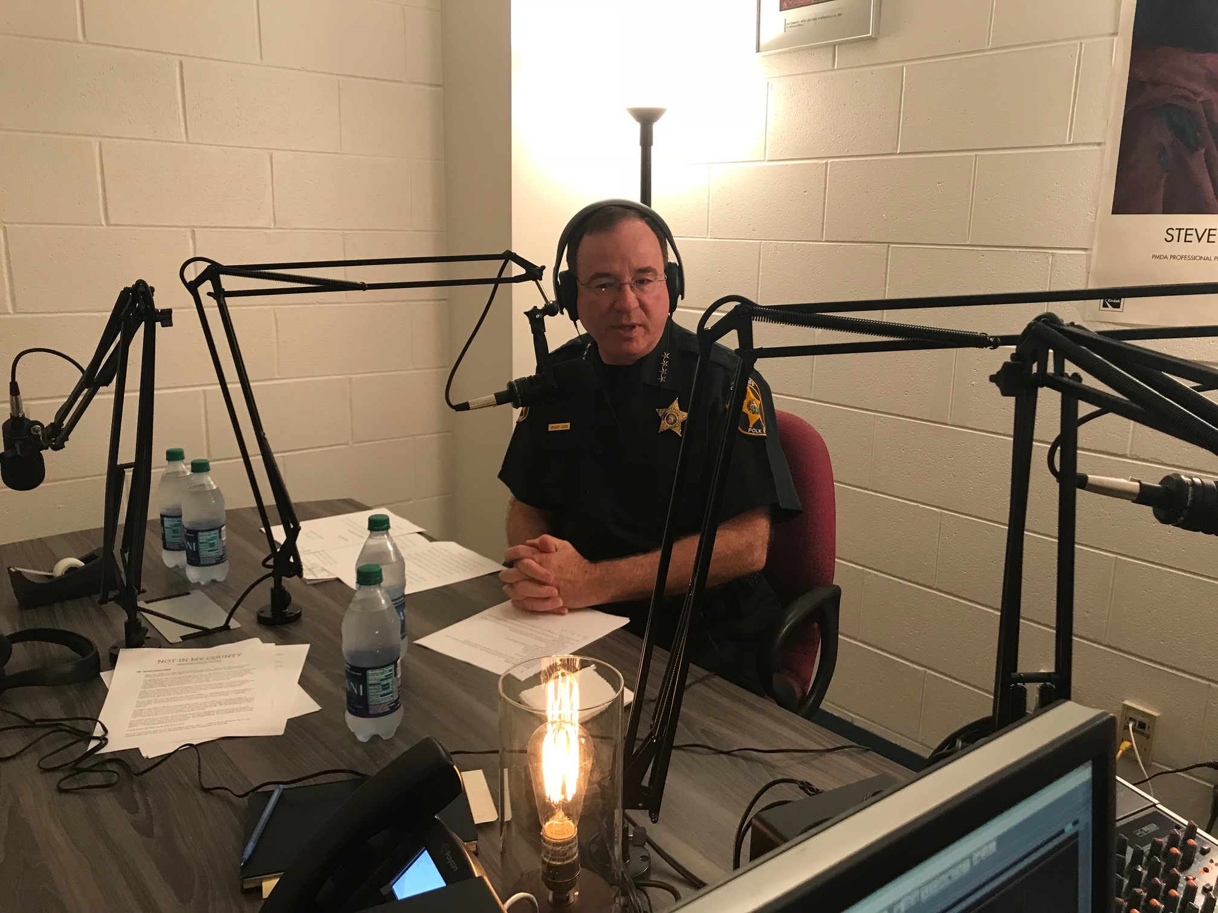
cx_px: 609
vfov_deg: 49.7
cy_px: 456
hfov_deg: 63.4
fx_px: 985
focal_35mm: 28
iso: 40
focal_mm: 3.99
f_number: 1.8
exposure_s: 1/20
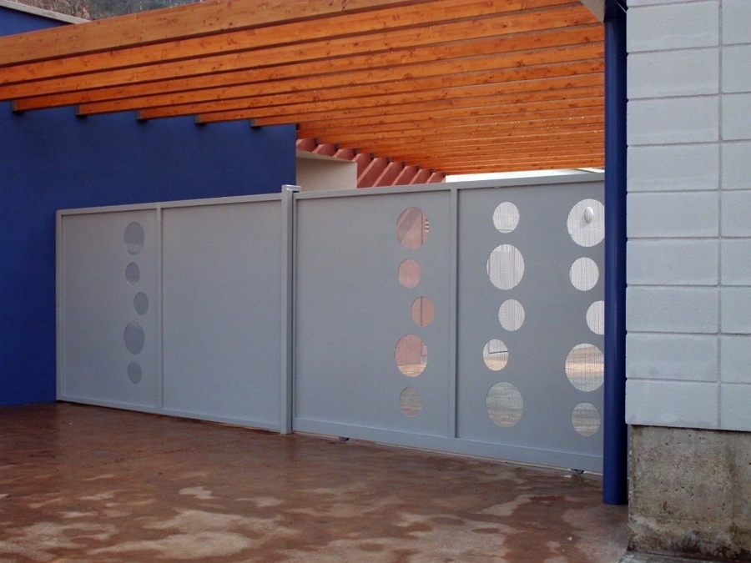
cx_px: 376
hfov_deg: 40.4
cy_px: 282
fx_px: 1020
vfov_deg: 30.9
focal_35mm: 47
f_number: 8.3
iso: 100
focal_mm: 8.4
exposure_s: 1/160
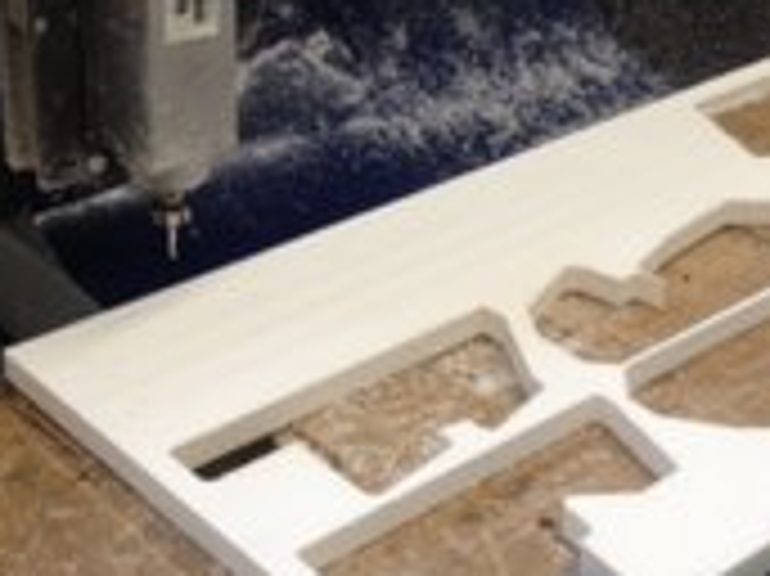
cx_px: 365
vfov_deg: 17.8
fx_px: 1823
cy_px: 112
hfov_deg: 23.9
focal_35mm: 82
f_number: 2.4
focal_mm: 4.28
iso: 64
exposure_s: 1/20
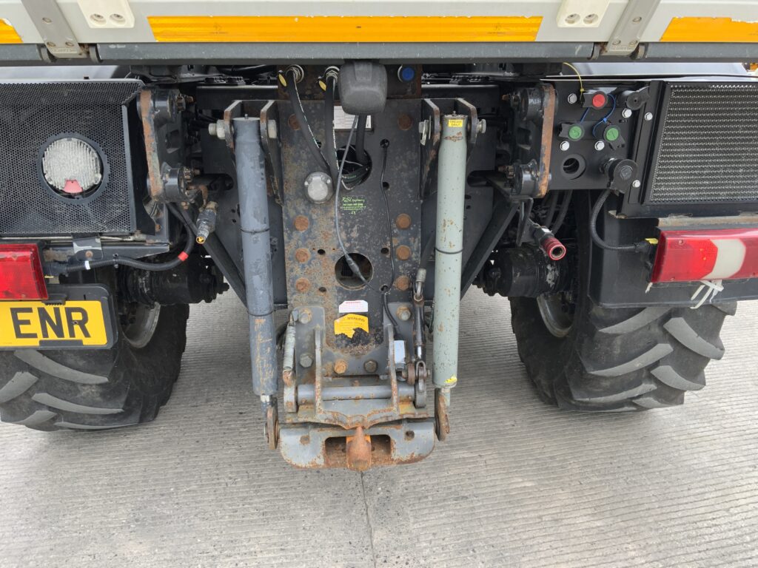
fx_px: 635
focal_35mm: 29
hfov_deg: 61.7
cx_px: 379
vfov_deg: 48.2
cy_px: 284
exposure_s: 1/122
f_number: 1.8
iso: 20
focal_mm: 3
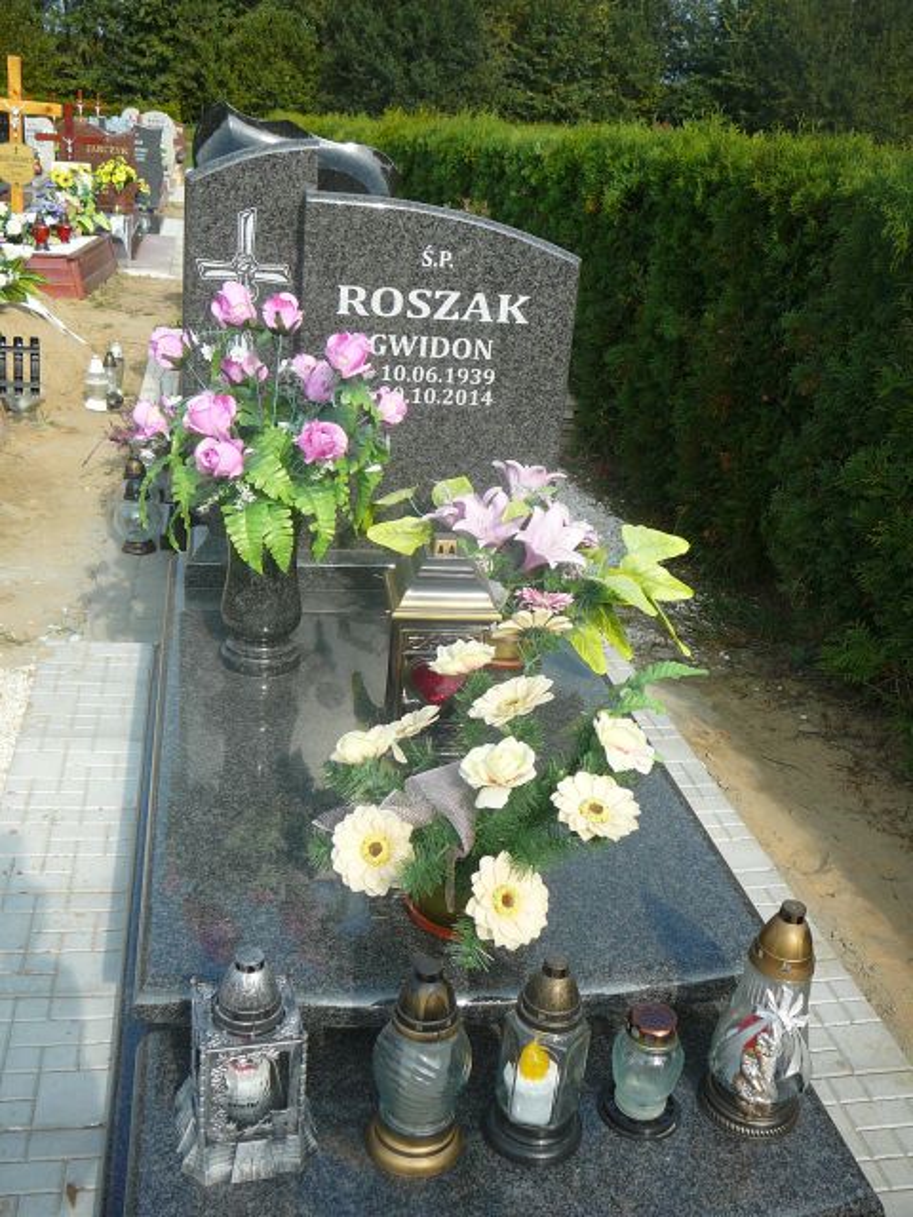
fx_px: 1231
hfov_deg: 40.7
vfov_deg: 52.6
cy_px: 608
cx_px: 456
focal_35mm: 35
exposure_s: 1/640
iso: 80
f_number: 2.8
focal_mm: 5.2
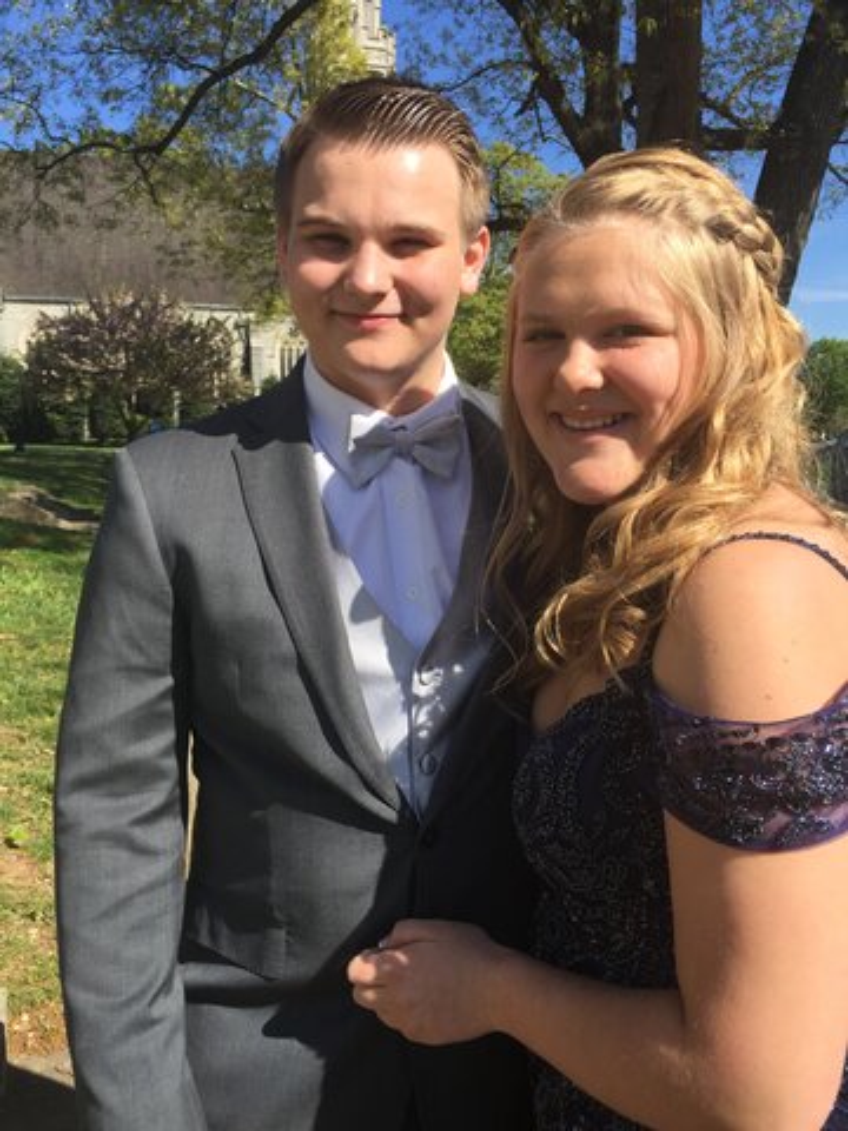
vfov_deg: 61.7
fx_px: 947
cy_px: 566
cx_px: 424
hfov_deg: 48.2
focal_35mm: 29
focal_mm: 4.15
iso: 32
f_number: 2.2
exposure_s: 1/1582
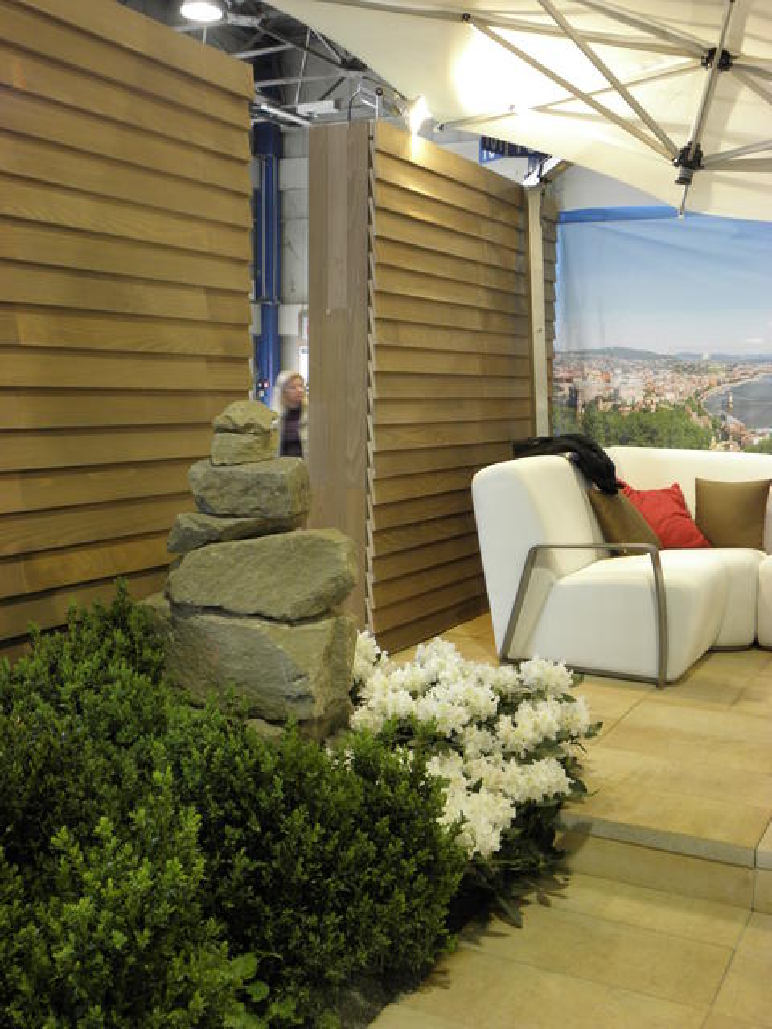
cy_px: 514
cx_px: 386
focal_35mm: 38
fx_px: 1130
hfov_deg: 37.7
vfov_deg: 49.0
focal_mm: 6.85
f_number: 3.2
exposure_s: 1/10
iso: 125
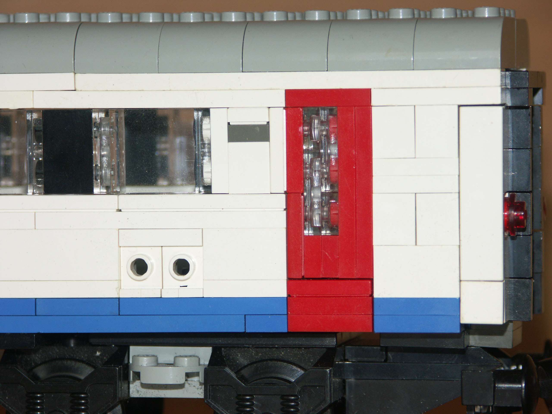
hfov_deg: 9.9
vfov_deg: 7.4
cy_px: 207
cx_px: 276
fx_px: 3189
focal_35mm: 200
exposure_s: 1/200
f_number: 3.5
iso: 100
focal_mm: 50.8
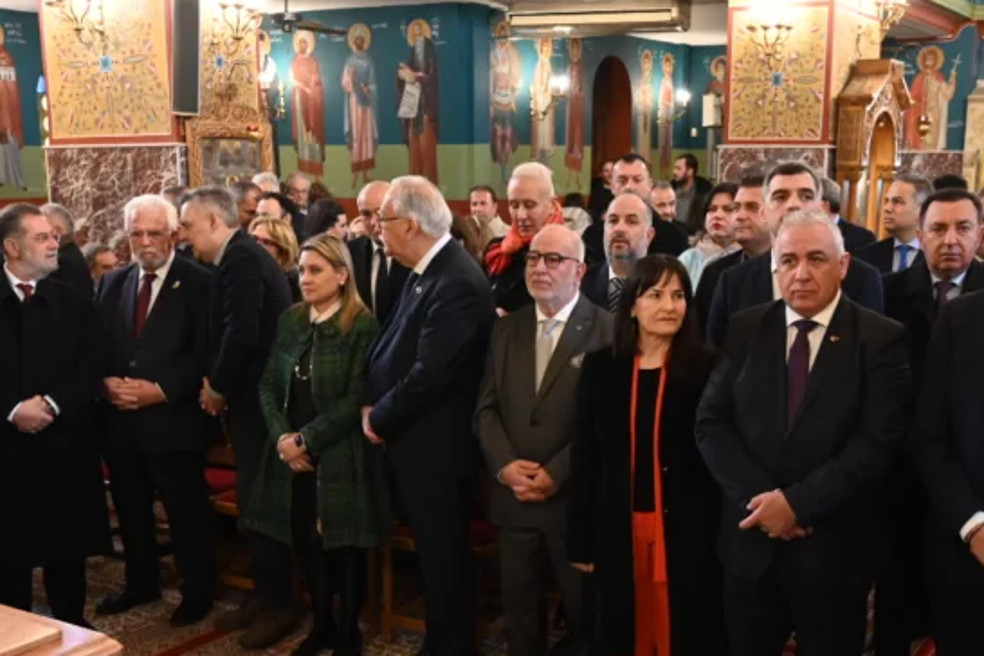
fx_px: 1230
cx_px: 515
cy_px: 457
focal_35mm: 45
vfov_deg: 29.6
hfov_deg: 43.6
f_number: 4
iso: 5000
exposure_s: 1/100
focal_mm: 24
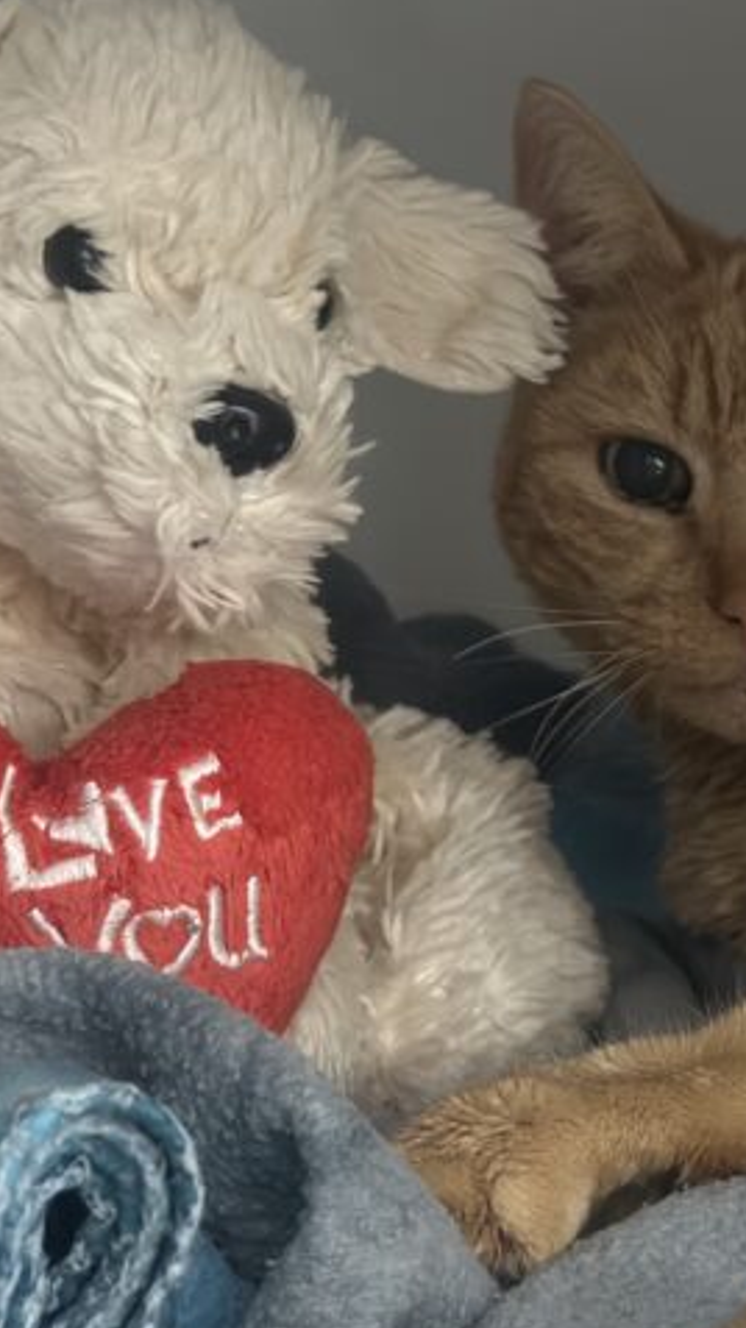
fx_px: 2640
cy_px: 653
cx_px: 571
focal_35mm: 75
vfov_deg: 28.2
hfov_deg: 16.0
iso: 800
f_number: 1.78
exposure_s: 1/25
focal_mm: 6.86
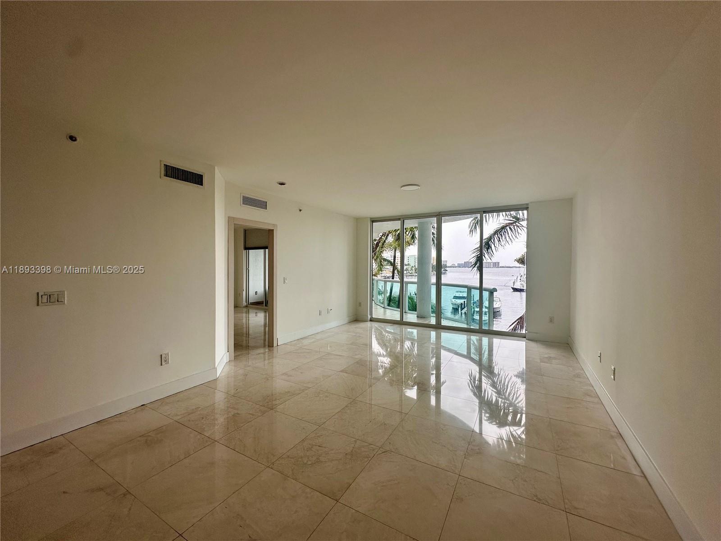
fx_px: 292
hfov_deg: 102.1
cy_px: 270
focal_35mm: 14
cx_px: 360
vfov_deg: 85.7
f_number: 2.2
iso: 50
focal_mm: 2.22
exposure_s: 1/99
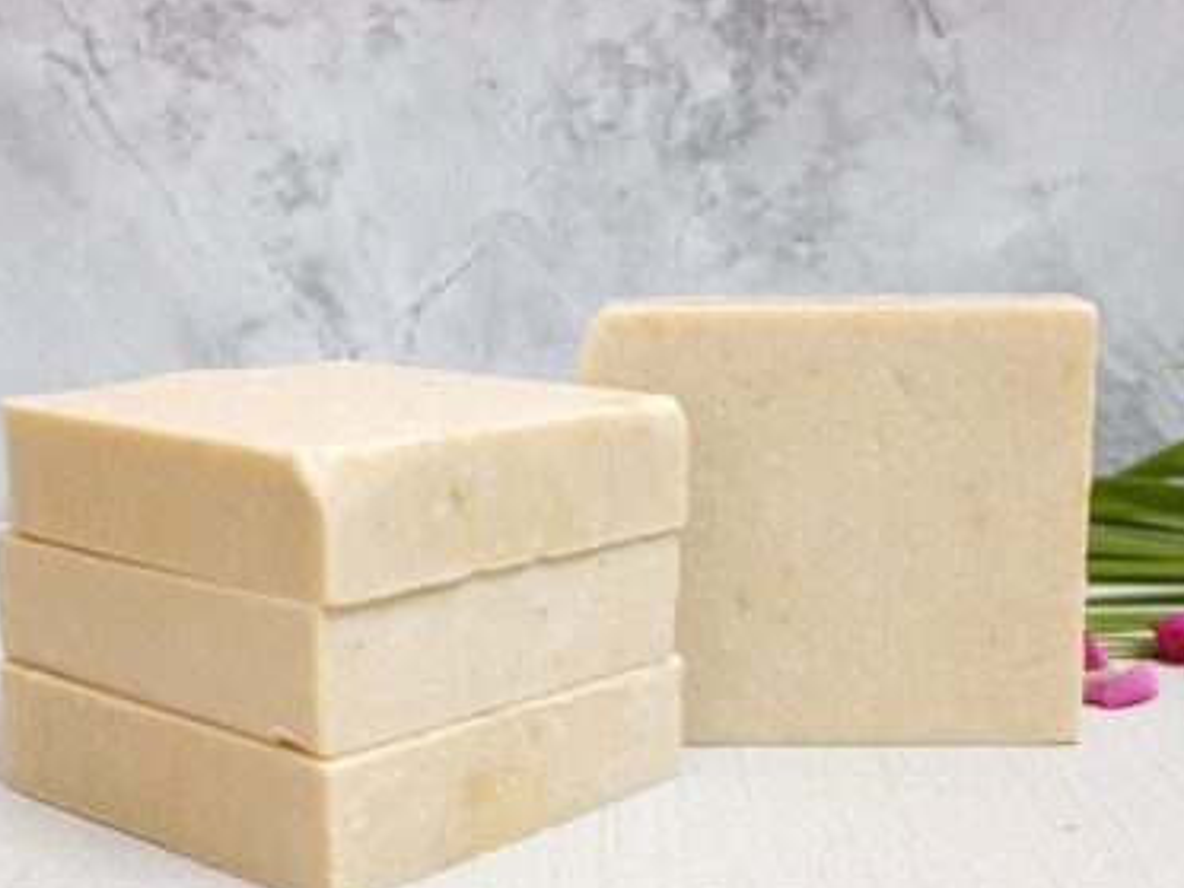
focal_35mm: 53
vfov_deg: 27.5
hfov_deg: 36.2
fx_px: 1813
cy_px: 489
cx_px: 605
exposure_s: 1/25
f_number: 4.5
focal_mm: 7.08
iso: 1250
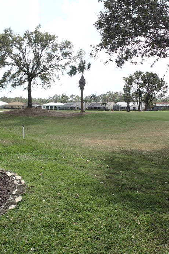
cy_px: 115
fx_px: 240
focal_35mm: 34
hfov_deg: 38.5
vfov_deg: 55.7
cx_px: 109
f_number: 9.7
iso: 80
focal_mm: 4
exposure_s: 1/100
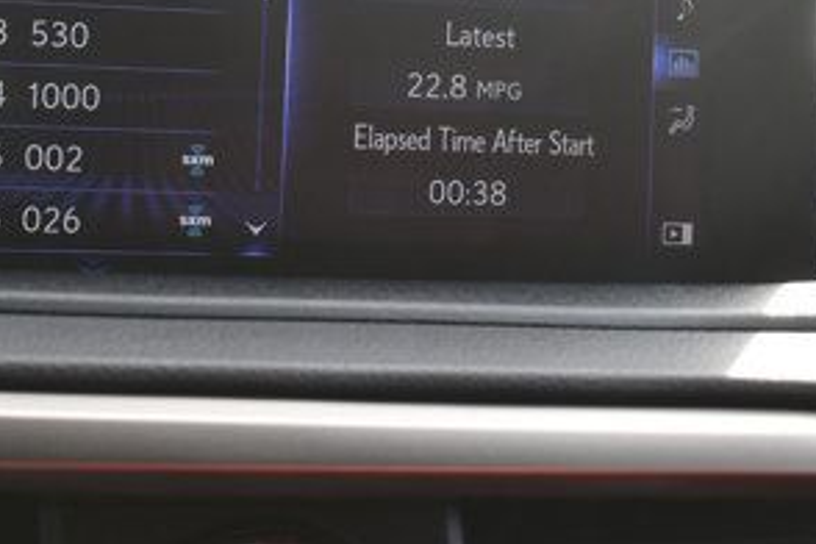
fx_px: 2221
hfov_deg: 20.4
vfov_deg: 13.7
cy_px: -15
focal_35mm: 98
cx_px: 78
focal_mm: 30
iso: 250
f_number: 5.6
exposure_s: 1/250
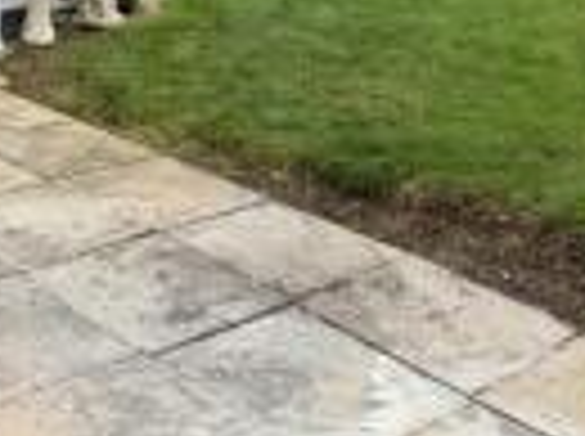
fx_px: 1063
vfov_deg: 22.8
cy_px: 65
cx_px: 16
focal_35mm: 63
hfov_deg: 29.0
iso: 40
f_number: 2.2
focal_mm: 2.22
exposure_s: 1/195
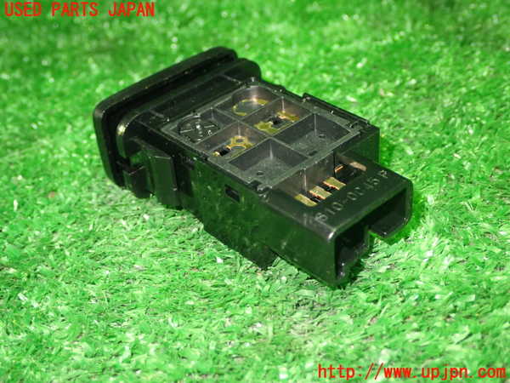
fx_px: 796
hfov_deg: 35.5
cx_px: 255
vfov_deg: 27.0
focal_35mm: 54
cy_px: 192
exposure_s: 1/15
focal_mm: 9.65
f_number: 3.3
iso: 800
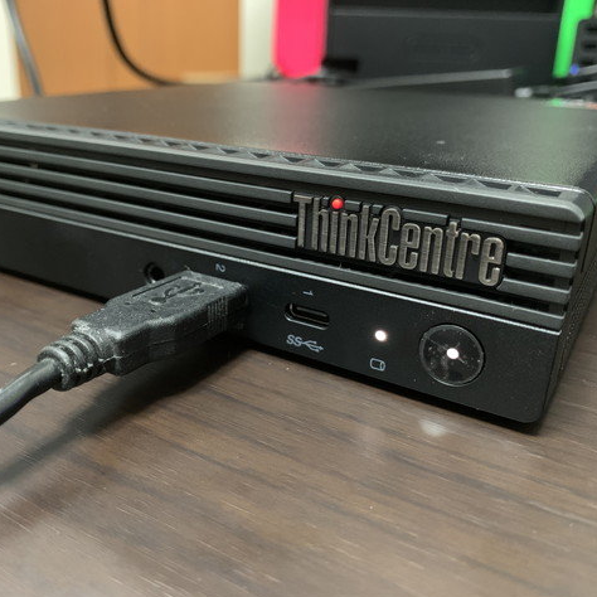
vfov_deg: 52.5
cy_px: 301
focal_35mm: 31
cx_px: 247
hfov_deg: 52.3
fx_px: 605
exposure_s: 1/25
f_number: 1.8
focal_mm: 4.2
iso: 640
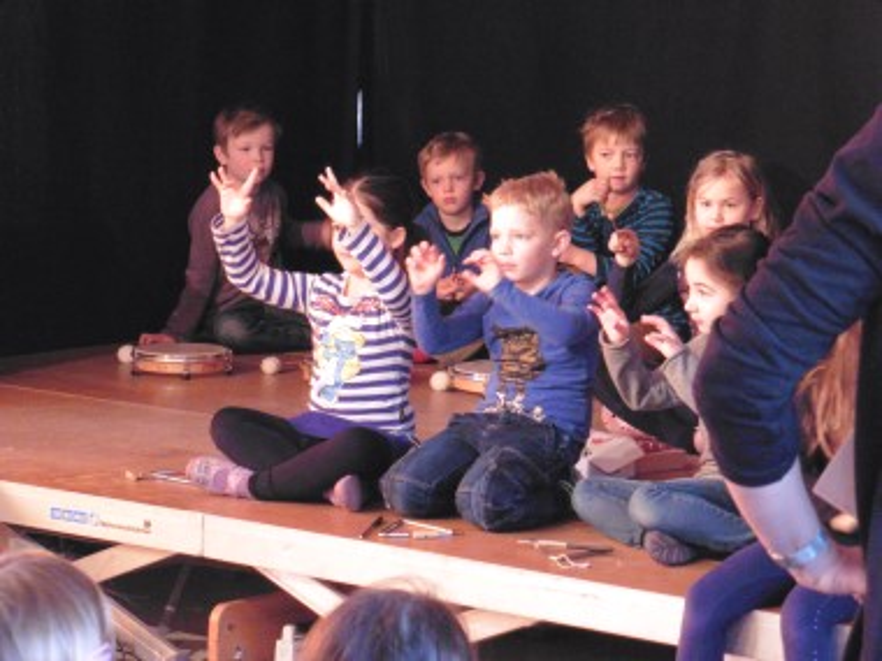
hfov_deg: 14.4
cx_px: 441
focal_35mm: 137
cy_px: 330
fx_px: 3491
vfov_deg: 10.8
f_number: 5.4
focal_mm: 24.4
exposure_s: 1/25
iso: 1600
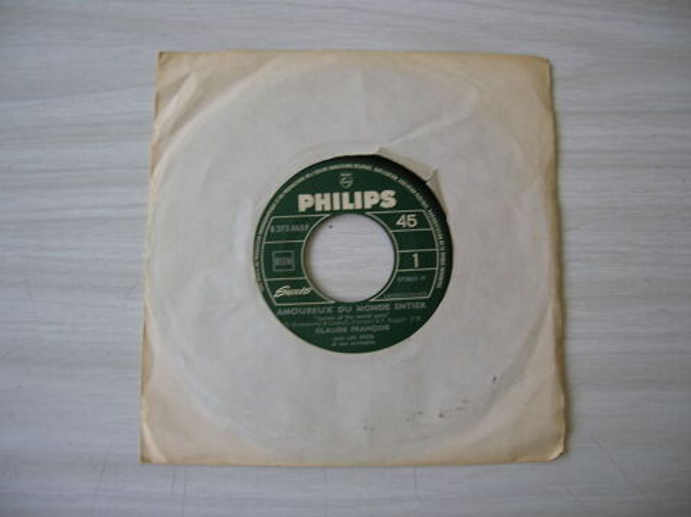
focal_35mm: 34
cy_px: 258
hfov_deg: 54.0
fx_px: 678
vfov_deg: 41.7
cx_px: 346
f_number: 2.9
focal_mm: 5.7
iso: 50
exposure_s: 1/27.7
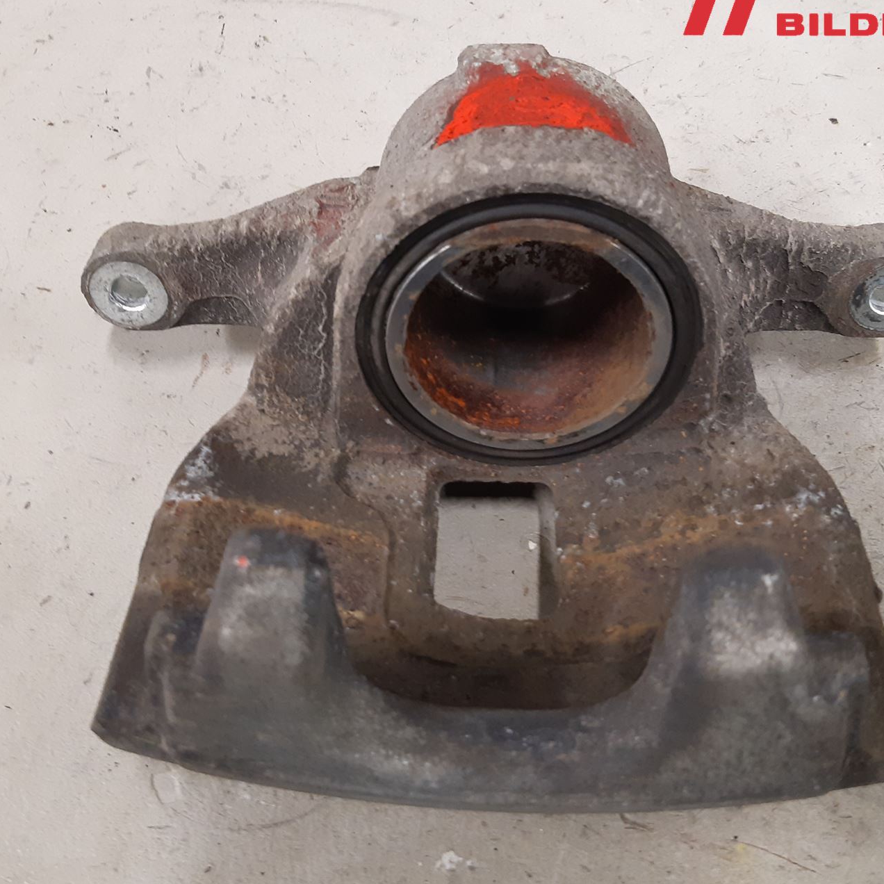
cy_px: 452
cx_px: 398
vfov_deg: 44.9
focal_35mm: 37
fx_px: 1069
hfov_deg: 44.9
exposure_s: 1/33
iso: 200
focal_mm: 3.93
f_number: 1.7
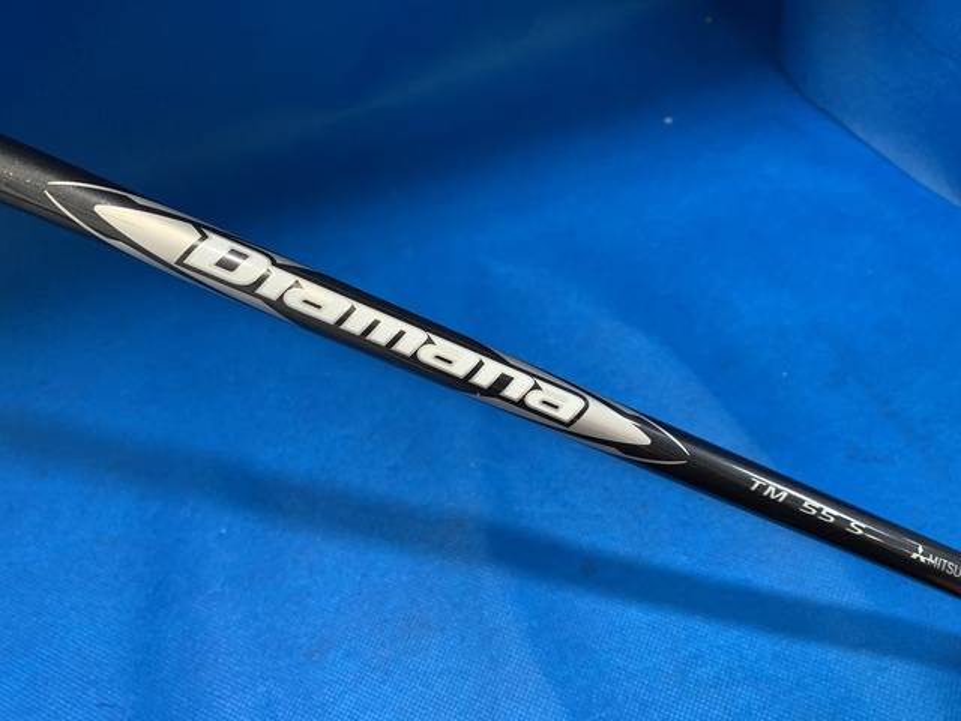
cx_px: 480
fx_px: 722
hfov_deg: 67.3
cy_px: 360
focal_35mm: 26
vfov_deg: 53.1
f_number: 1.8
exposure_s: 1/60
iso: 160
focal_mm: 4.25
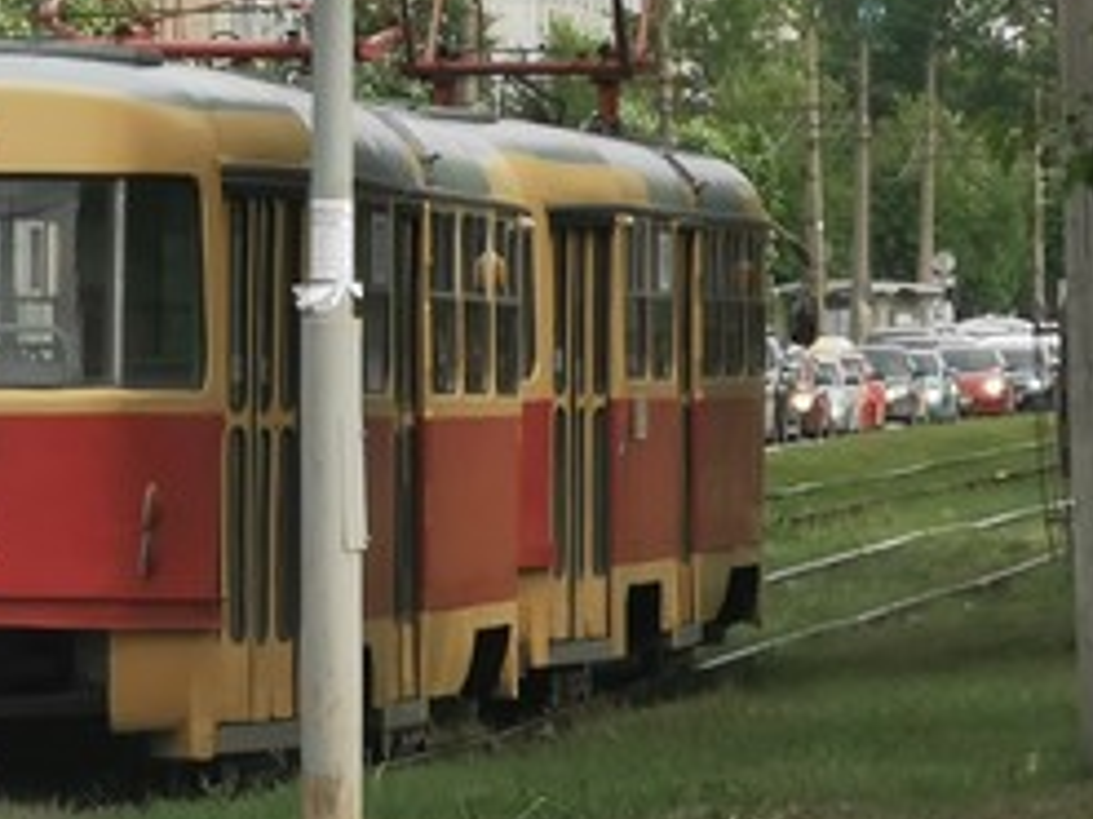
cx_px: 204
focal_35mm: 411
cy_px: 217
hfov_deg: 4.8
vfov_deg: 3.6
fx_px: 12971
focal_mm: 14.46
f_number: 3.4
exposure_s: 1/132
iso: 50
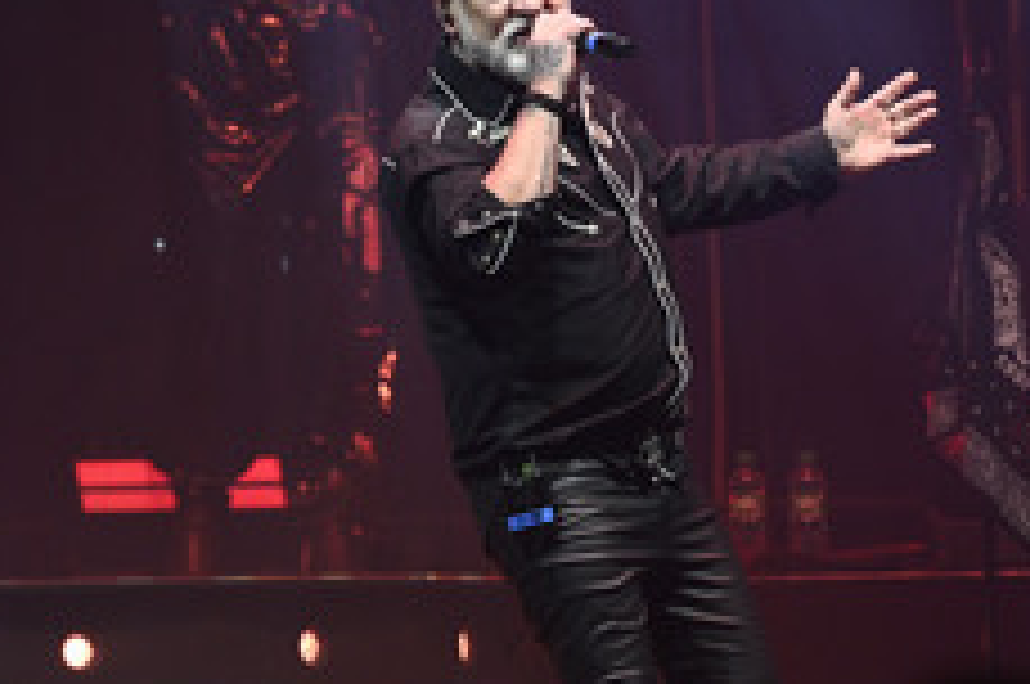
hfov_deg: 3.0
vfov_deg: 2.0
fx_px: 19714
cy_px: 418
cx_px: 627
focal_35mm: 690
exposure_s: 1/250
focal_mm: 350
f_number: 6.3
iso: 3200
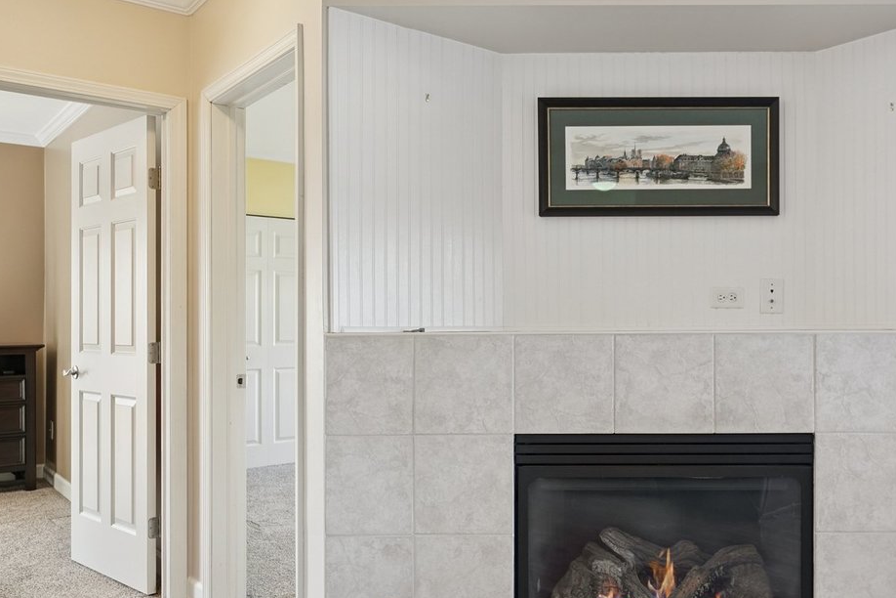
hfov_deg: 58.0
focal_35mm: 31
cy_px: 369
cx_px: 660
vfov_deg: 42.4
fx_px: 764
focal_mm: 17.4
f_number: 4
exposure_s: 1/50
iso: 400
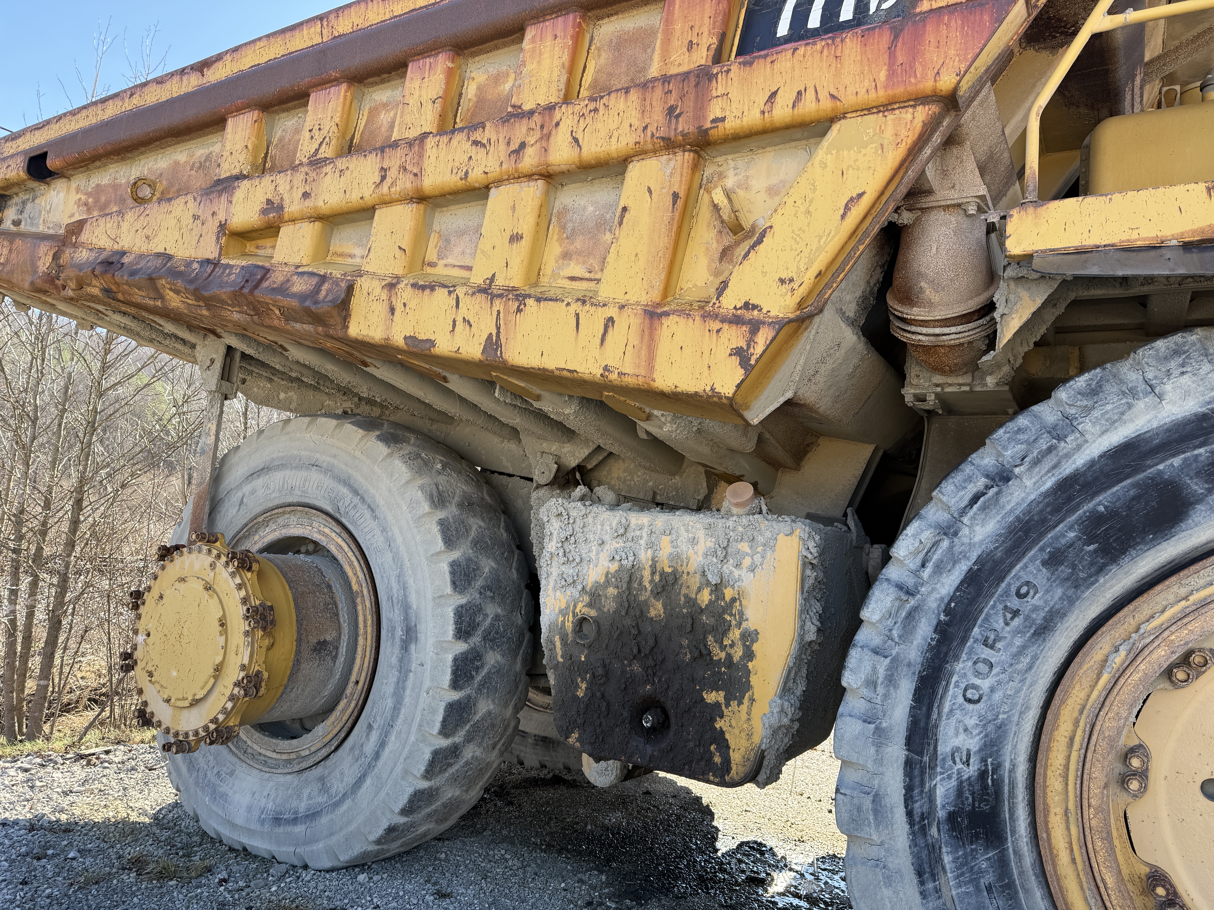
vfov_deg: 56.8
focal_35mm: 24
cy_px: 455
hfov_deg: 71.6
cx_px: 607
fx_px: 842
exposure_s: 1/602
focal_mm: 6.76
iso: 80
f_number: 1.78
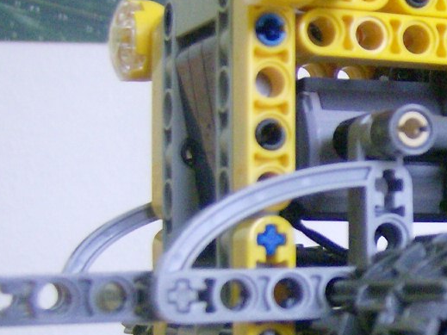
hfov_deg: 16.5
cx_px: 614
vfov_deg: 13.3
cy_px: 245
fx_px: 1433
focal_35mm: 111
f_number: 2.8
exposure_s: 1/12.9
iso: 200
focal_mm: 6
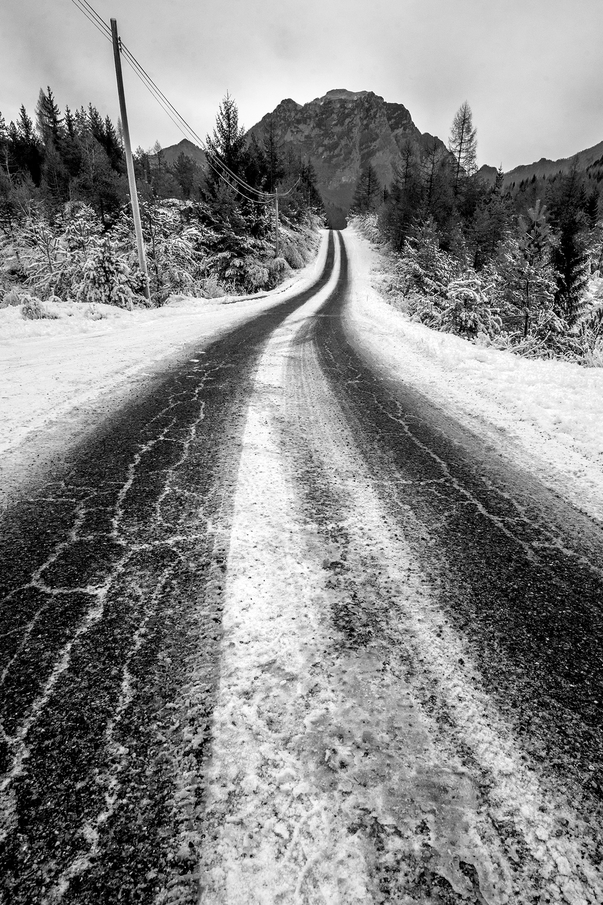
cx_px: 318
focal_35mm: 17
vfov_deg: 93.3
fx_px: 427
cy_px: 464
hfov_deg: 70.4
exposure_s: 1/320
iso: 500
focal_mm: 16
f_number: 14
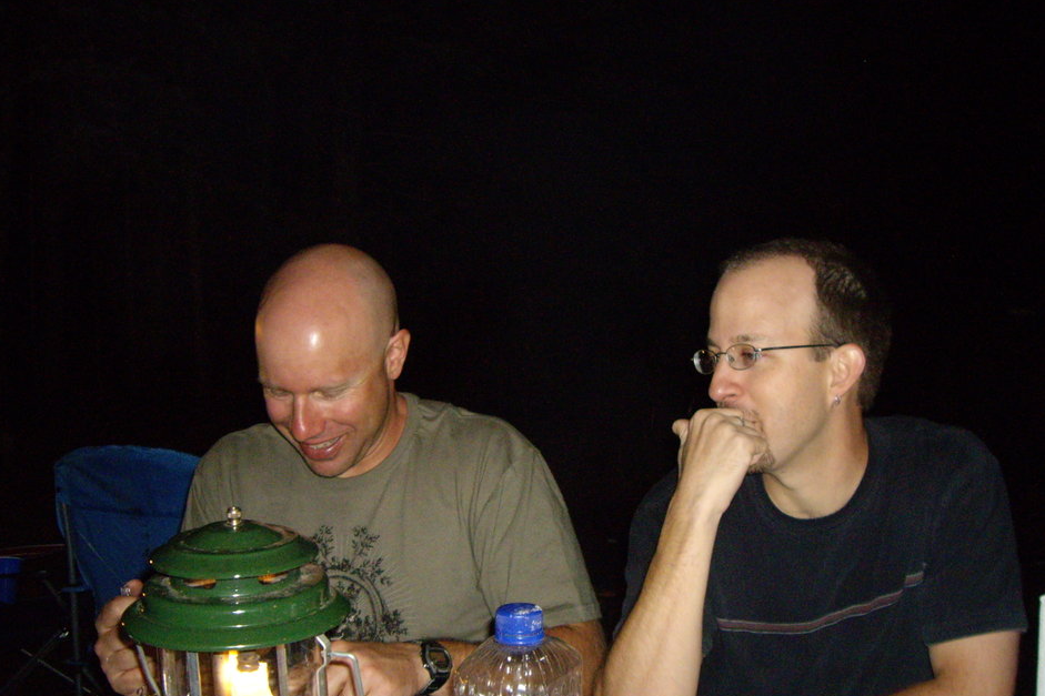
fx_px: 1248
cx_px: 560
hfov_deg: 45.4
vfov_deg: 31.2
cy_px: 357
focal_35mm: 43
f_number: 2.7
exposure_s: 1/40
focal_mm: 6.2
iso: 400
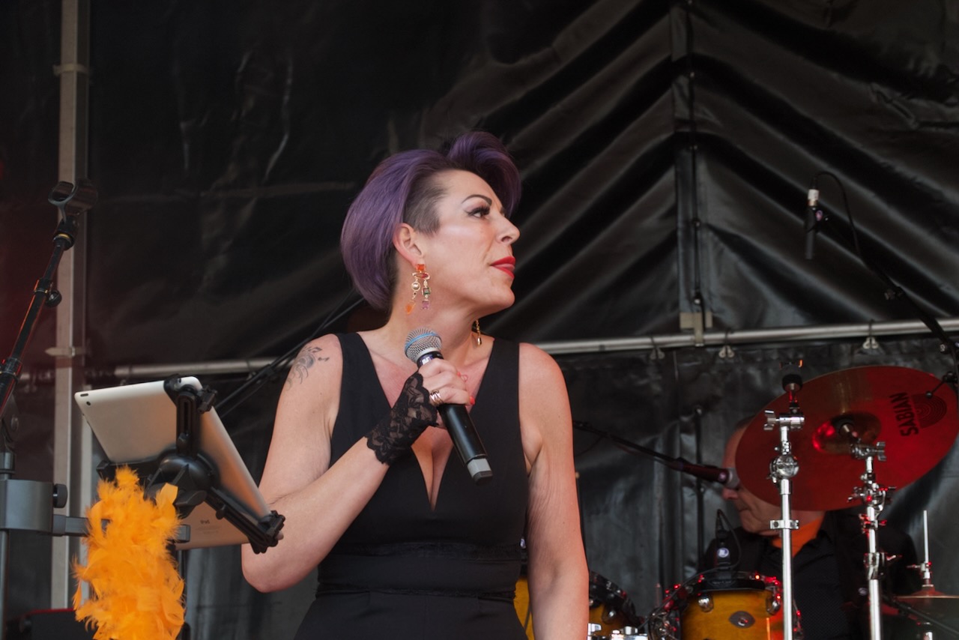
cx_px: 480
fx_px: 2957
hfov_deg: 18.4
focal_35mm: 111
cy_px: 320
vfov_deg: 12.3
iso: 800
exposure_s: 1/800
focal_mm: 40.73
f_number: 4
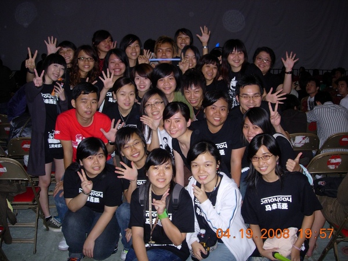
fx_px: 382
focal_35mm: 38
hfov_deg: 49.0
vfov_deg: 37.7
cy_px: 130
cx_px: 174
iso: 79
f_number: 2.8
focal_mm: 7.8
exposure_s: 1/64
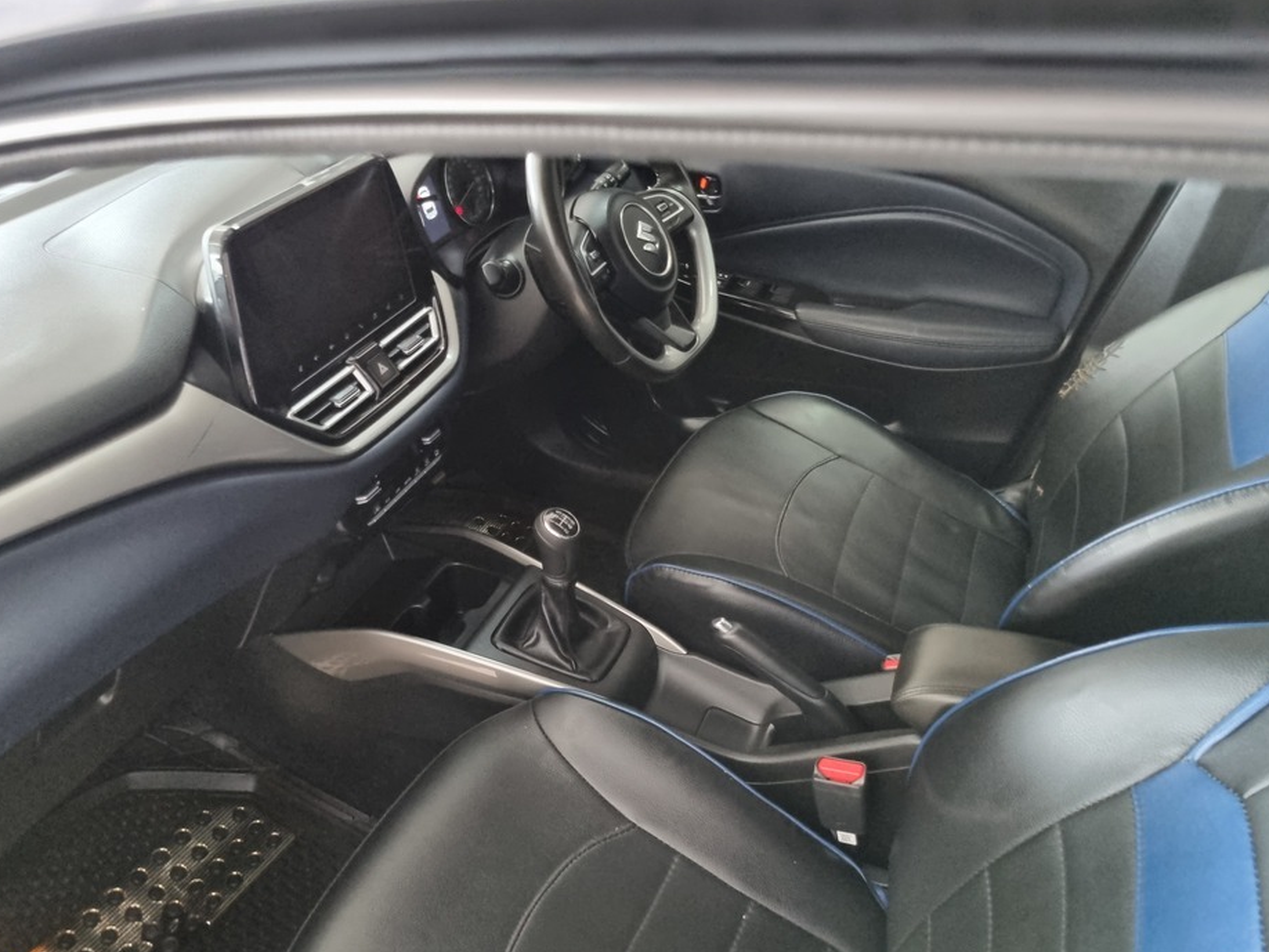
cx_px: 579
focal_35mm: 29
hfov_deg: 61.5
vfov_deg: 48.2
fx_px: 1063
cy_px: 502
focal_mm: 5.4
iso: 800
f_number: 1.8
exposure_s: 1/50
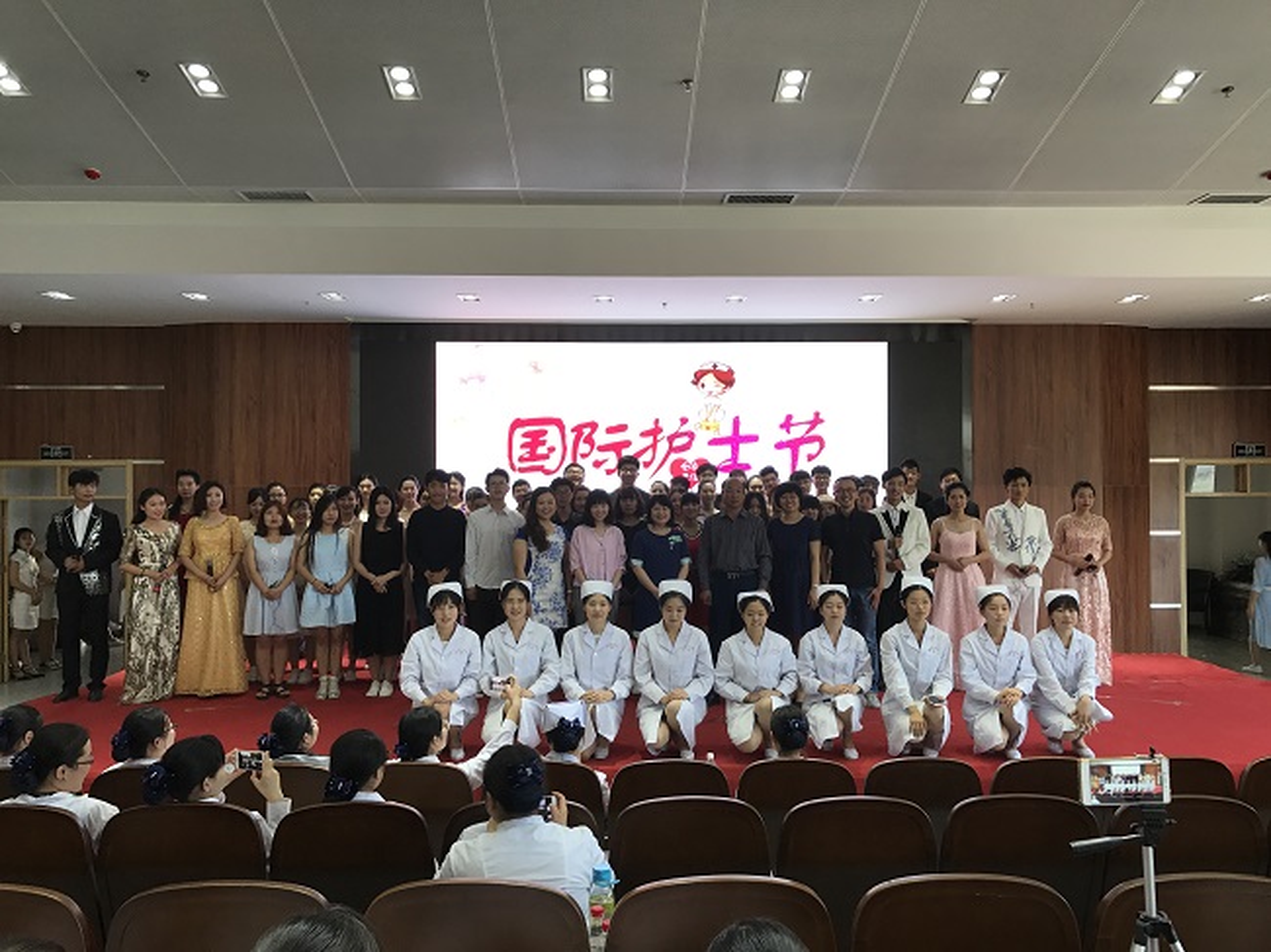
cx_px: 636
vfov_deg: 49.7
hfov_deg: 63.5
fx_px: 1028
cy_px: 476
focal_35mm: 28
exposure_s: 1/48
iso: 25
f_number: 1.8
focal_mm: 3.99
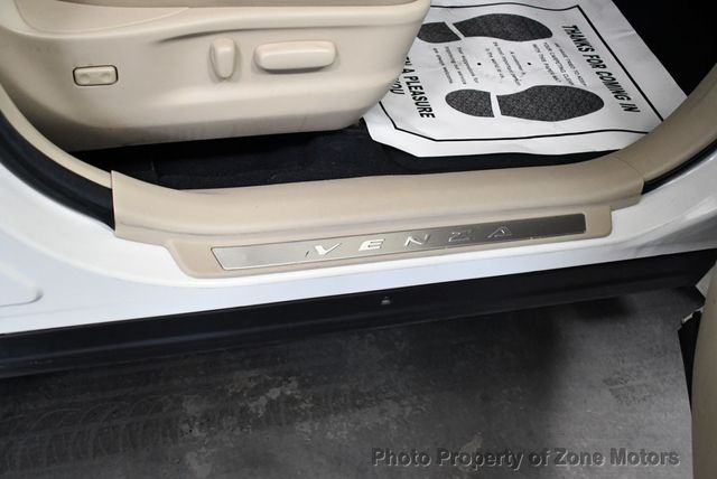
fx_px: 718
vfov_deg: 36.9
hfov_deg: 53.1
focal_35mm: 36
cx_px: 358
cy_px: 240
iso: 1800
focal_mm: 18
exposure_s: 1/125
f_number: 3.5
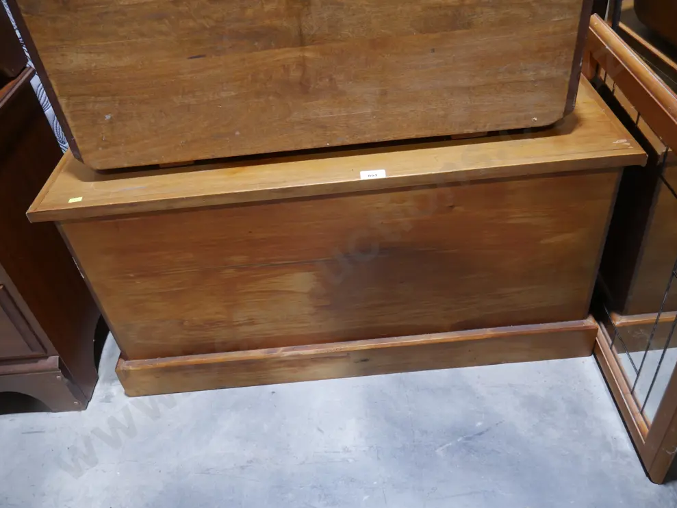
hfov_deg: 61.7
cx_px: 340
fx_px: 567
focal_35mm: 29
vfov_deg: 48.2
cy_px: 263
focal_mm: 14
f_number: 3.5
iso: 500
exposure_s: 1/60
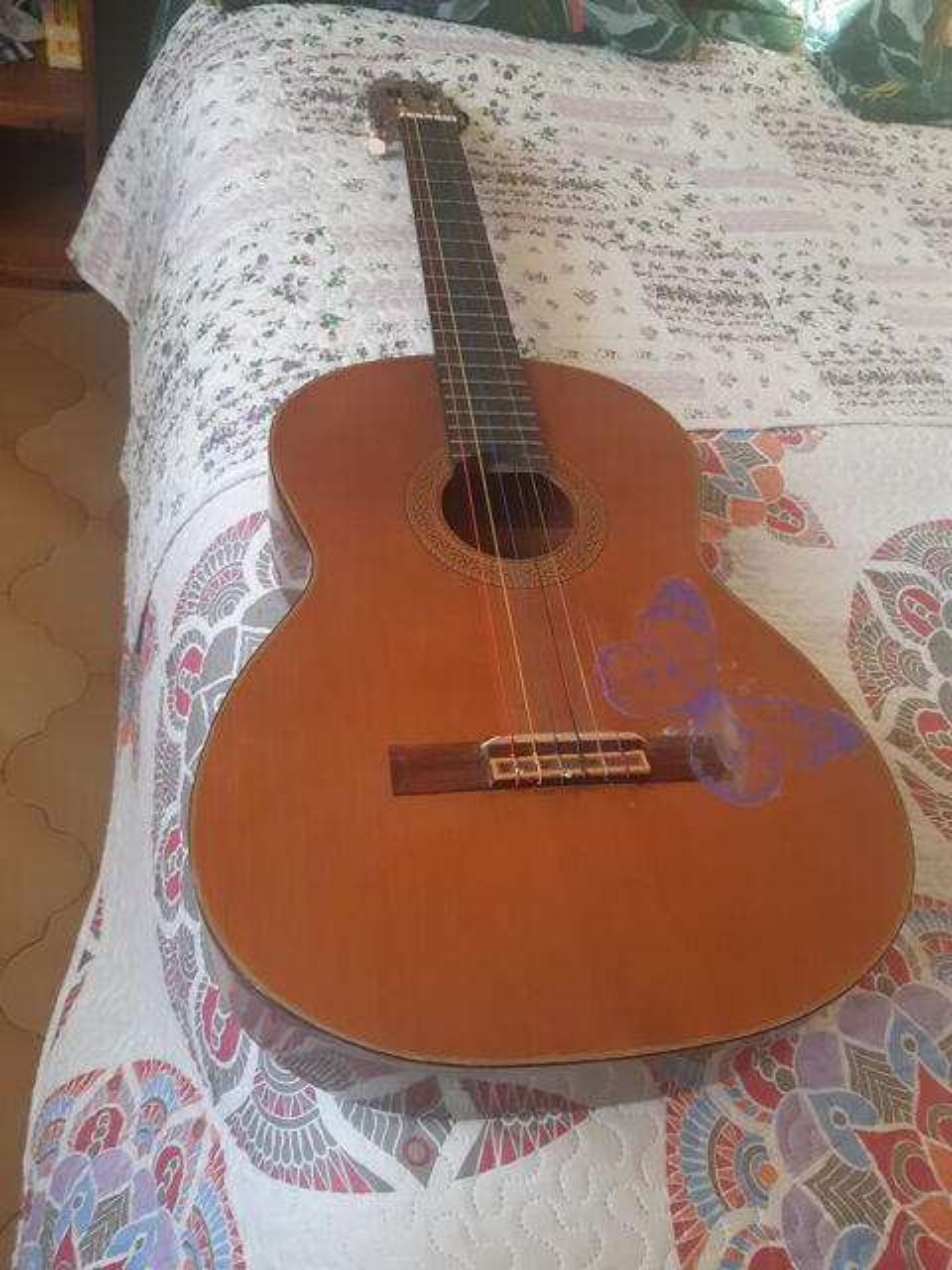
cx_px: 476
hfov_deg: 53.1
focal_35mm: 26
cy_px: 635
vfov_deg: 67.3
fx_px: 953
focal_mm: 3.93
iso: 250
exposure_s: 1/50
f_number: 1.7
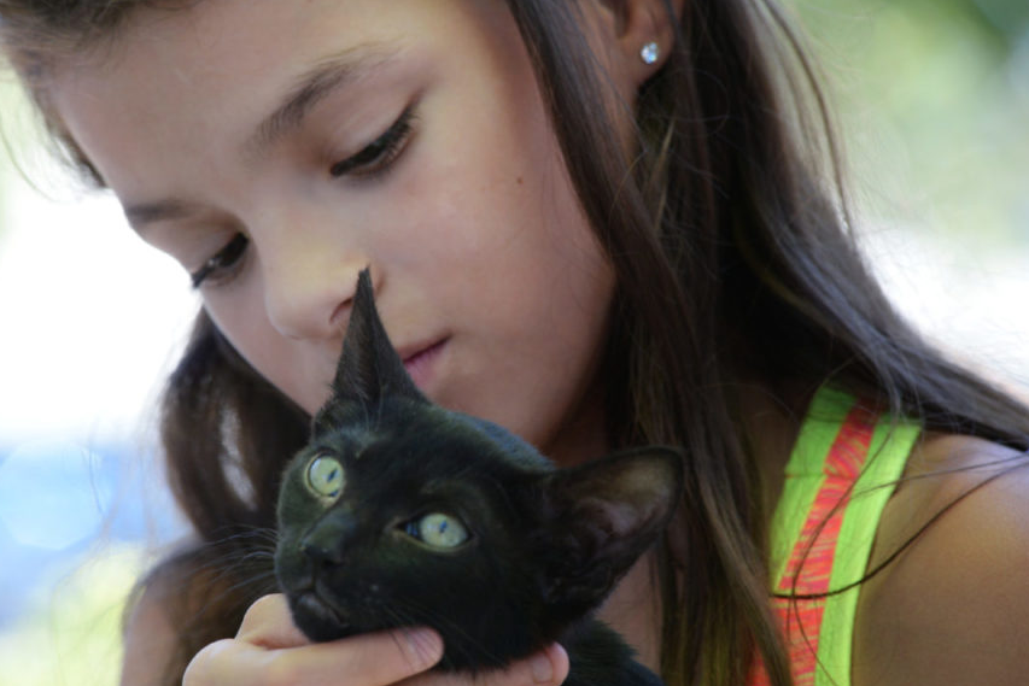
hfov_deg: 9.3
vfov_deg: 6.2
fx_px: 6346
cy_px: 409
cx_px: 456
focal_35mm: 222
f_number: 8
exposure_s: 1/200
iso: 800
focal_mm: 185
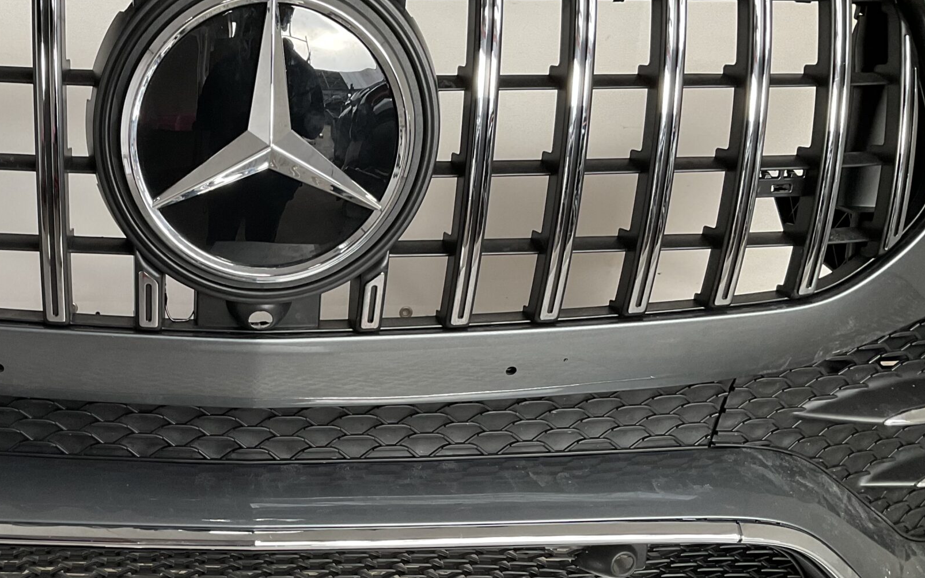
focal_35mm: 49
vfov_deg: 26.2
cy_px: 371
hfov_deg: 39.8
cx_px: 223
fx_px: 1235
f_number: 1.8
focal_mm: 3
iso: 80
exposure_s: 1/50
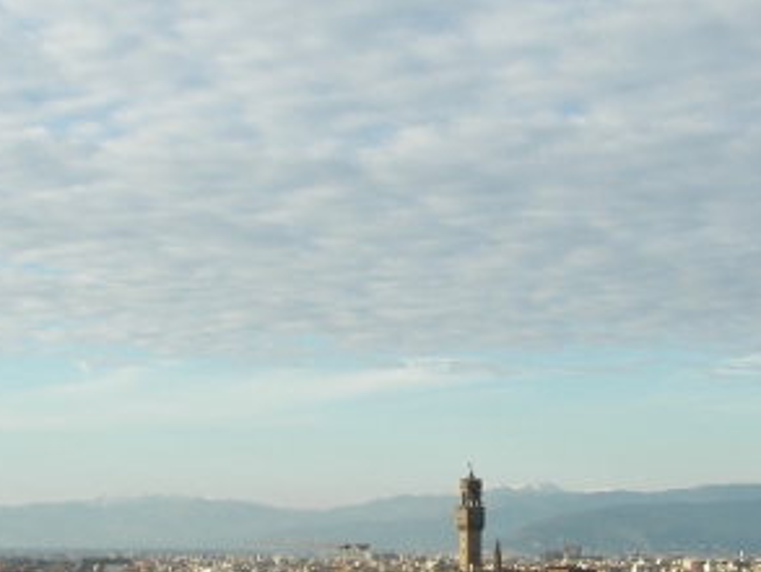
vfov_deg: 16.4
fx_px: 1979
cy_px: 410
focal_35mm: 90
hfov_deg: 21.7
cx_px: 447
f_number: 2.8
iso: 50
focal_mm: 8
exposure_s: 1/500
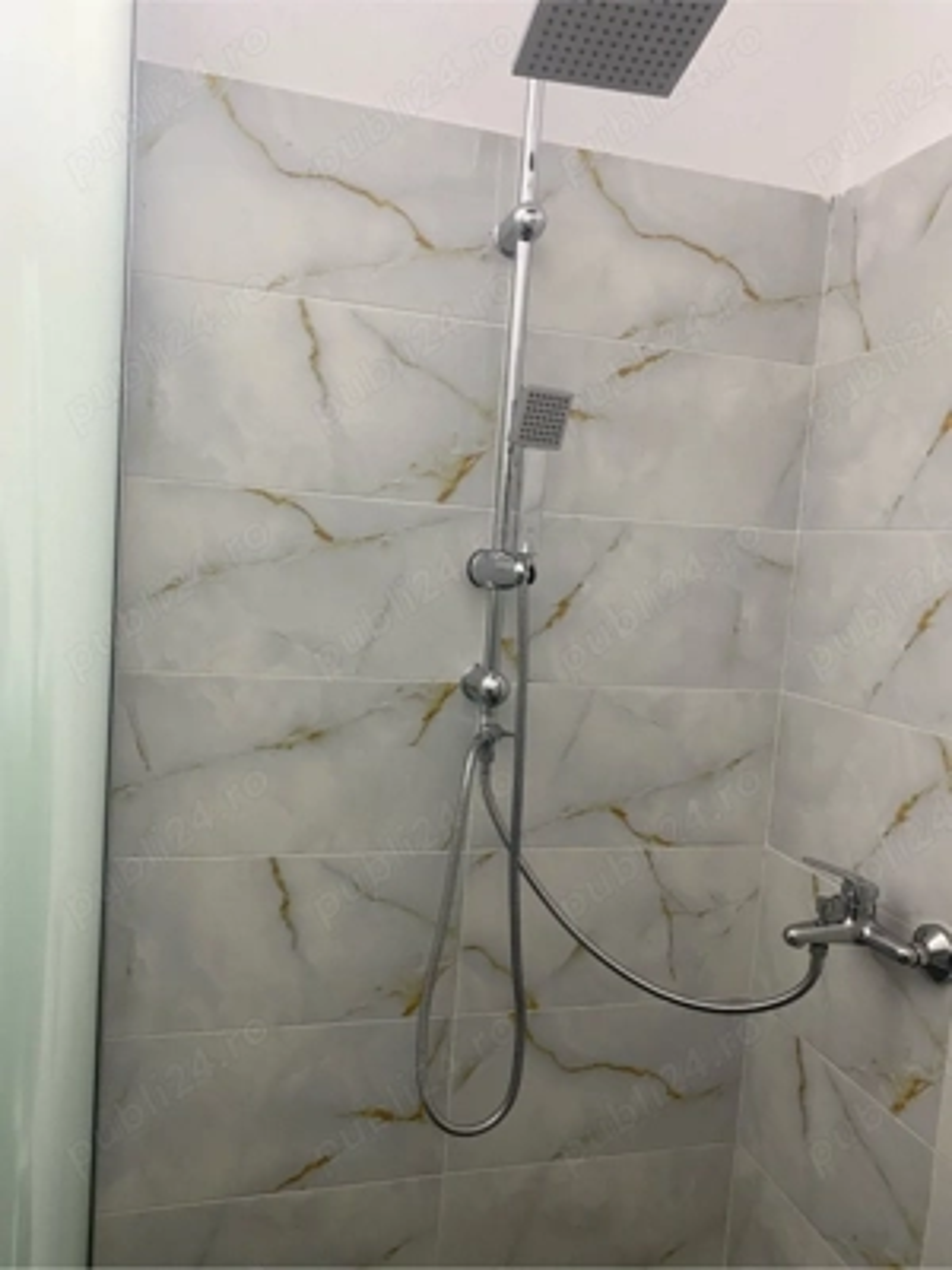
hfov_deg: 53.1
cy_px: 635
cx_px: 476
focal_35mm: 26
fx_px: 953
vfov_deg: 67.3
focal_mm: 4.25
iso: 64
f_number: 1.8
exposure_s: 1/50
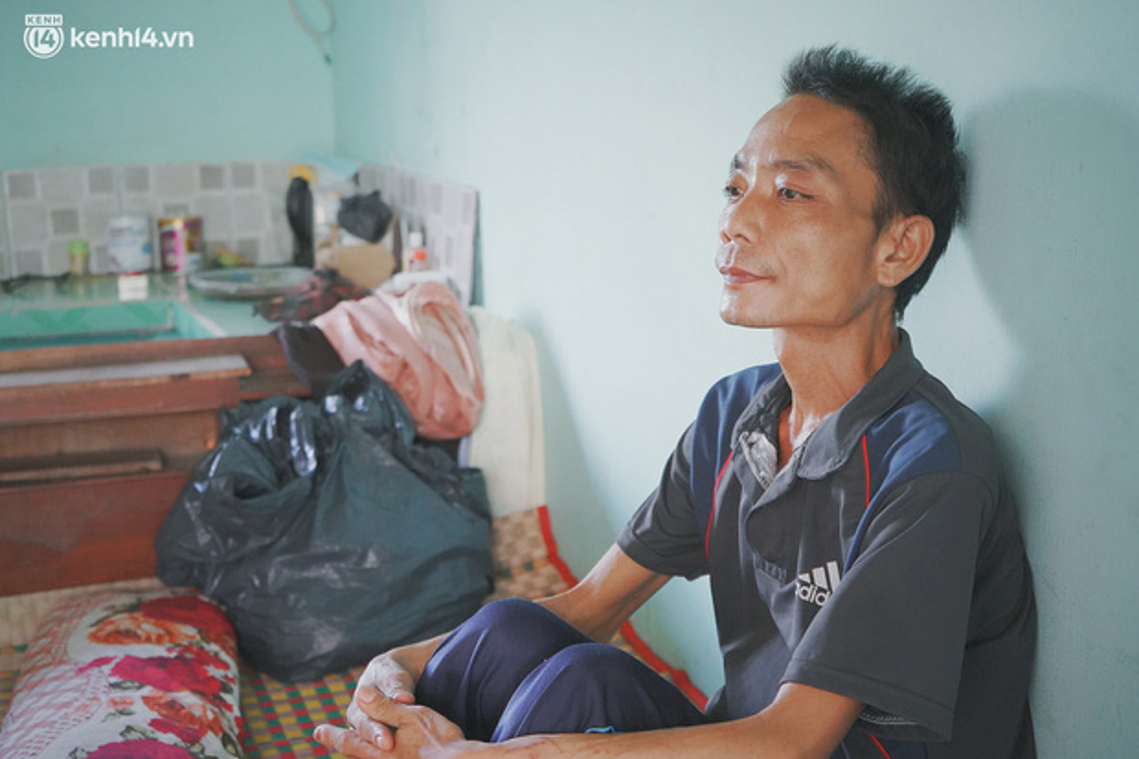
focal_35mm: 51
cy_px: 380
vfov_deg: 26.5
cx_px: 570
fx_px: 1613
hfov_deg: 38.9
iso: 6400
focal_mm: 51
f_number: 4.5
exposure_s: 1/160
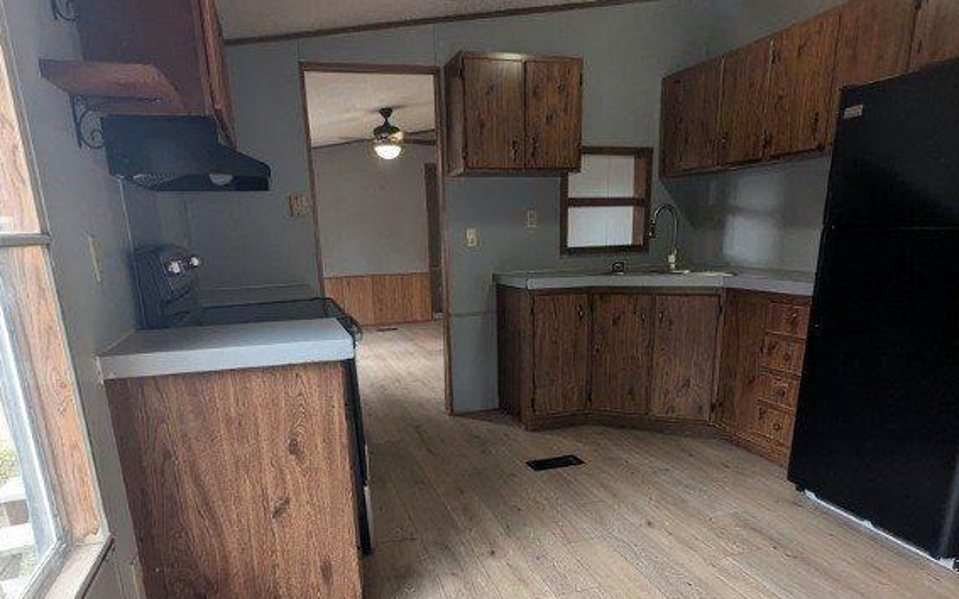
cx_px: 485
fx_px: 601
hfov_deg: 77.2
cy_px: 418
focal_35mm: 23
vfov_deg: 51.6
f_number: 2.2
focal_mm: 2.35
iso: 126
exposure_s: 1/113
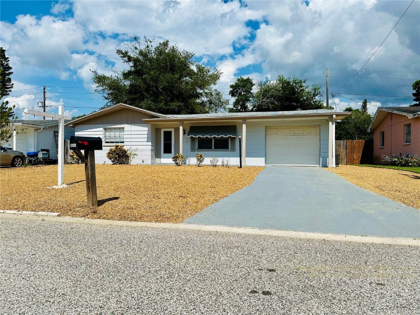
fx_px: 291
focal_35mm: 24
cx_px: 210
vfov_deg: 56.8
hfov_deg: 71.6
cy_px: 158
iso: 80
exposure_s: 1/10753
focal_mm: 6.86
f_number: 1.78
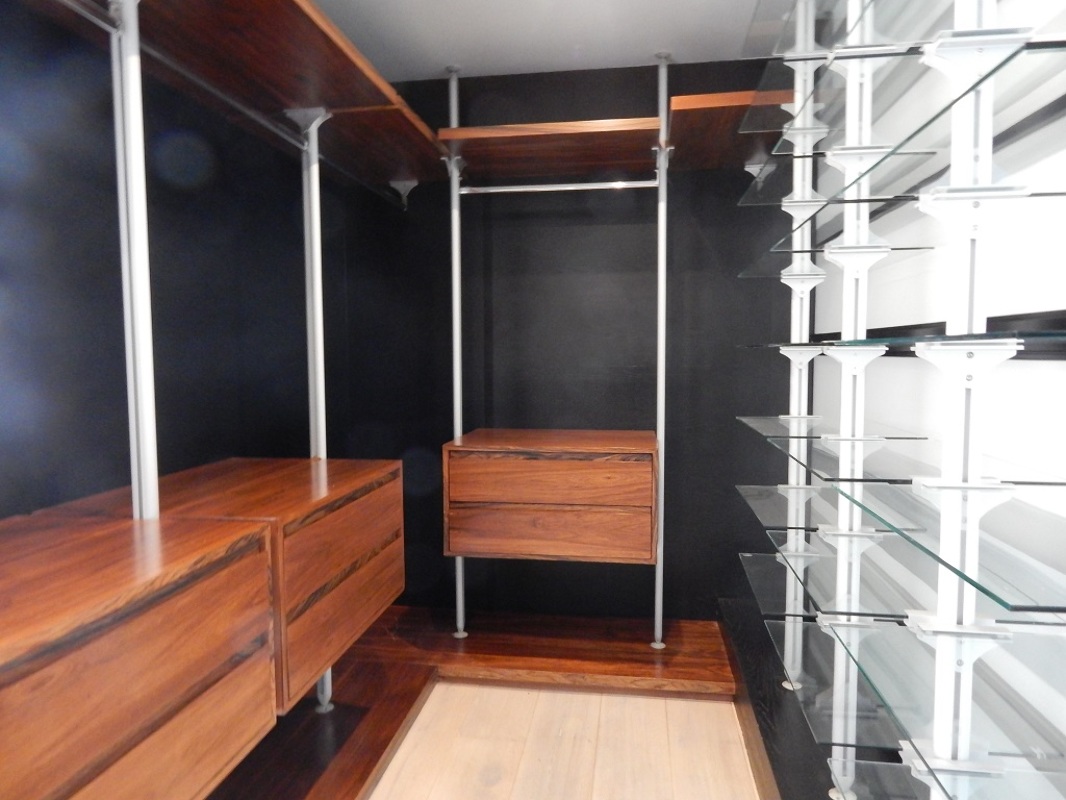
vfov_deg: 58.9
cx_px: 533
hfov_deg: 73.9
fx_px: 708
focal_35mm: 23
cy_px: 400
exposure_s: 1/8
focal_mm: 4
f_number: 3
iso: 800
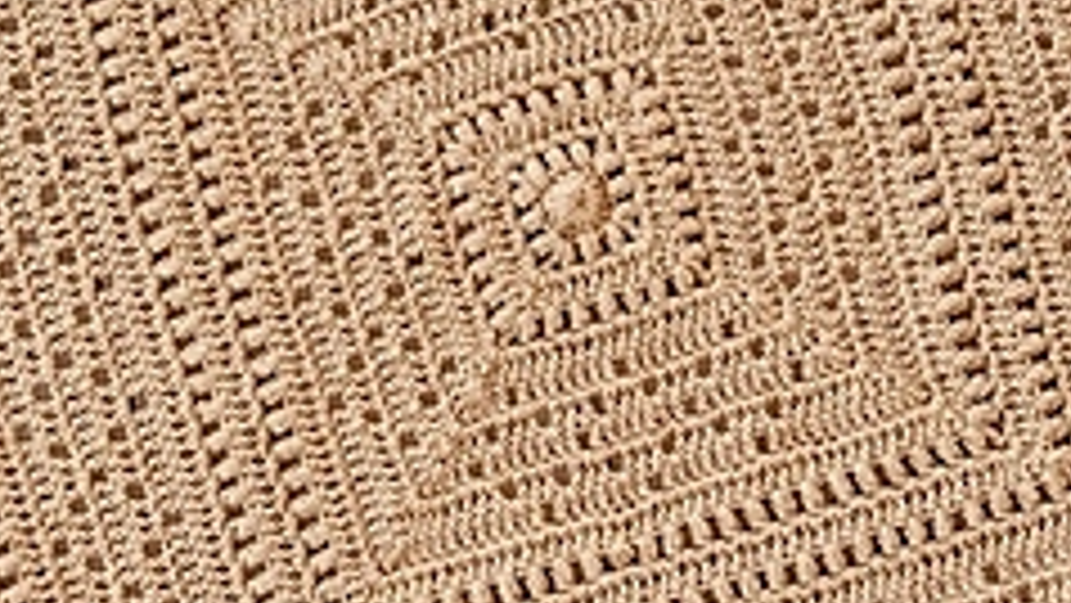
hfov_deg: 12.3
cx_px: 693
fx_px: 4971
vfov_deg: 6.9
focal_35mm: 175
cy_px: 565
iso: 2000
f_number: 4
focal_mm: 41.1
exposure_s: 1/120
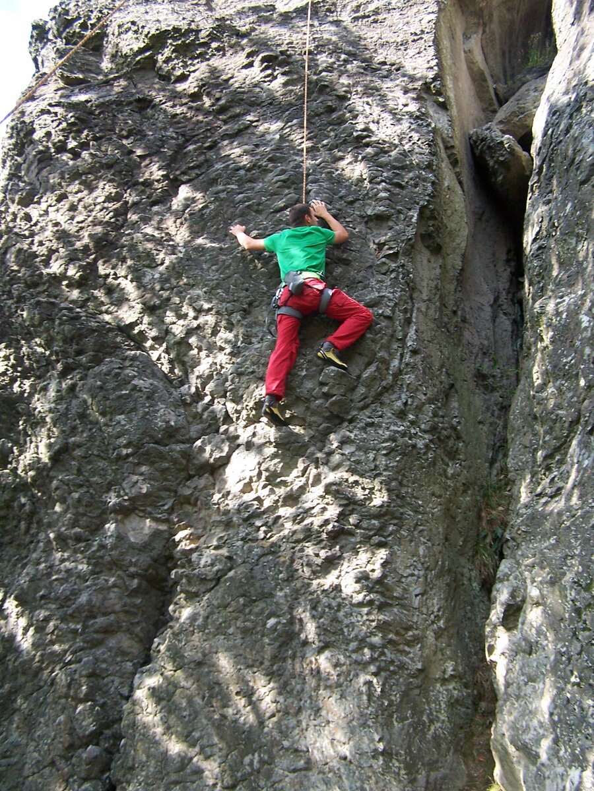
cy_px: 396
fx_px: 869
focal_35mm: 38
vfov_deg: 49.0
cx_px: 297
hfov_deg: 37.7
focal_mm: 6.3
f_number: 2.8
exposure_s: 1/250
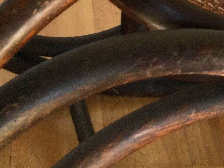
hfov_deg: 15.6
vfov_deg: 12.5
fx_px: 725
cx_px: 377
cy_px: -98
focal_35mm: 112
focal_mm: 3.3
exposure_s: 1/33
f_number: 2.4
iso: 50
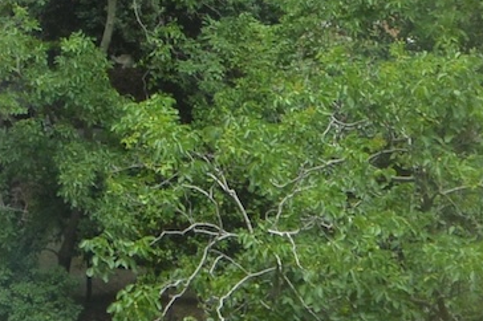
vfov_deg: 8.8
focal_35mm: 147
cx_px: 19
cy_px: -338
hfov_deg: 13.8
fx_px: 1970
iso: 160
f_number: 3.5
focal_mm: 11
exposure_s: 1/500
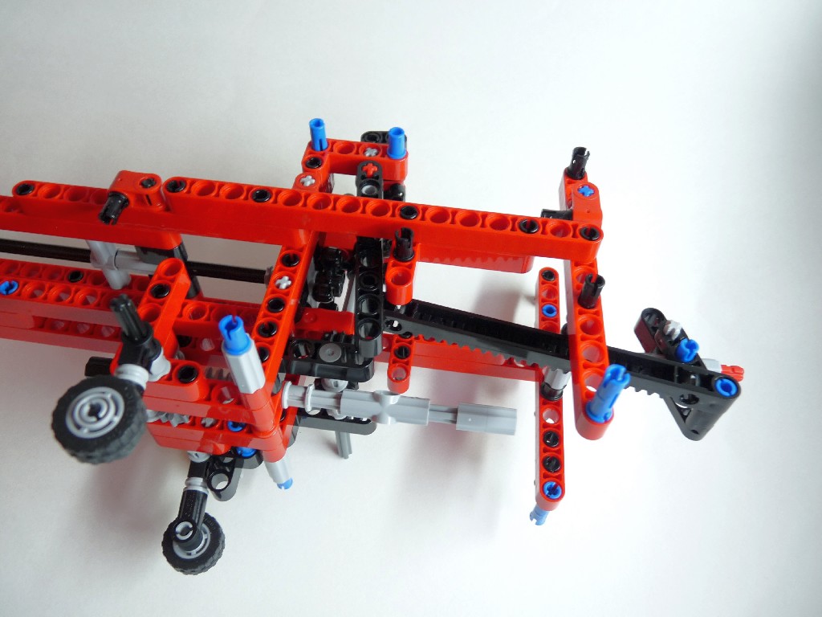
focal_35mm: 27
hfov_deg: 65.3
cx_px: 411
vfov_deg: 51.4
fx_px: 641
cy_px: 308
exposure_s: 1/10
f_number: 2.8
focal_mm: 4.8
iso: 100
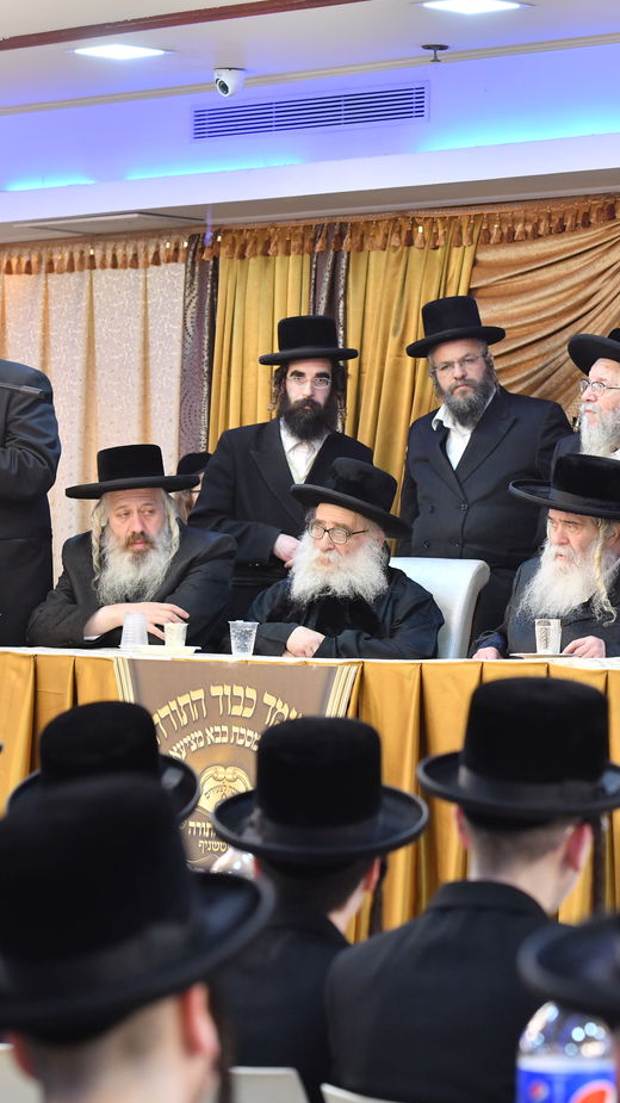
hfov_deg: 9.3
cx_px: 539
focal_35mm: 130
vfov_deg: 16.5
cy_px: 550
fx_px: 3801
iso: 1250
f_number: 5.6
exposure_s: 1/125
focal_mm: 82
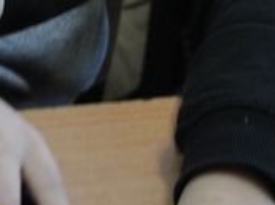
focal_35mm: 223
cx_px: -162
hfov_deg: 8.6
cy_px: 37
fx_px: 1768
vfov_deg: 6.6
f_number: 4.2
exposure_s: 1/30
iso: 220
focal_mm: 26
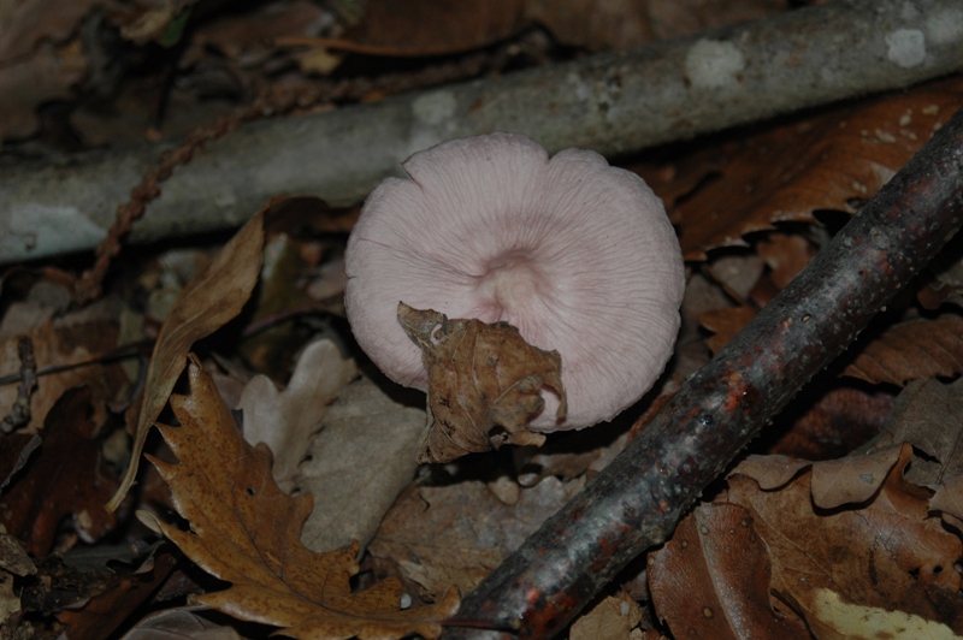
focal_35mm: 120
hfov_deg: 17.1
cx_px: 482
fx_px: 3207
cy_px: 320
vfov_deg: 11.4
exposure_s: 1/60
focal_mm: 80
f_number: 5.6
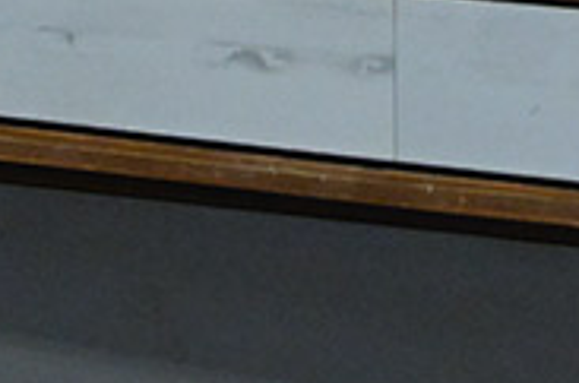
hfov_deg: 4.1
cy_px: -497
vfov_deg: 2.7
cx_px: 1095
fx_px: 7925
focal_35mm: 494
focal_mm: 70
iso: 4000
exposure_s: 1/160
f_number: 4
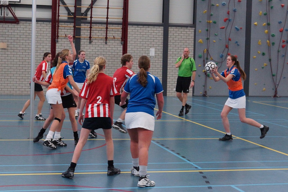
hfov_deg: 49.6
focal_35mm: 39
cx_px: 144
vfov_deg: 34.2
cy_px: 96
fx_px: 312
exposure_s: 1/320
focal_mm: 26
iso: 1250
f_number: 2.8
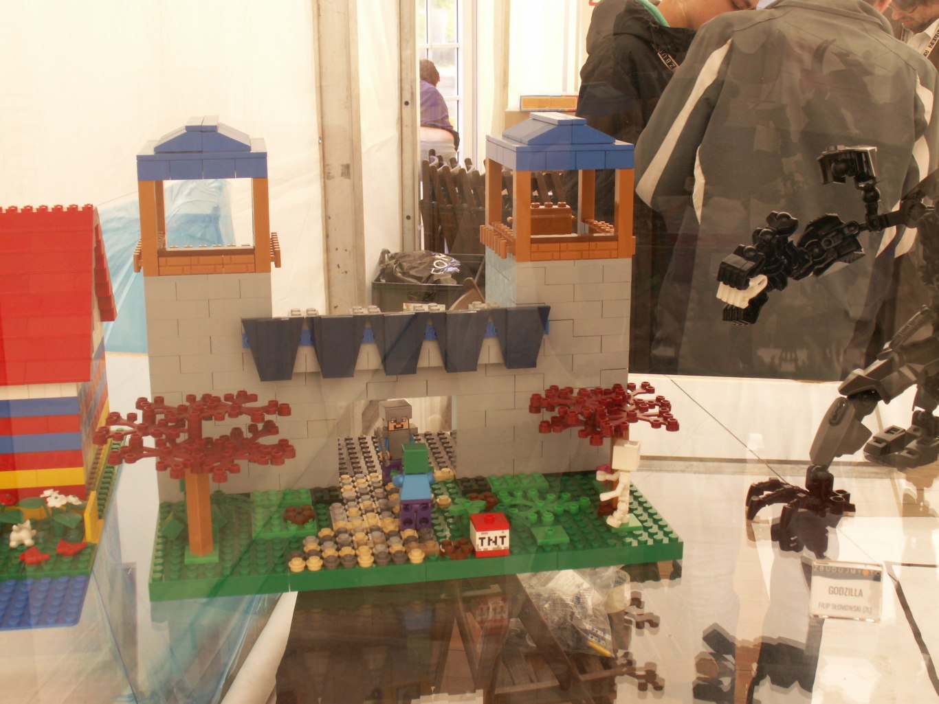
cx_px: 470
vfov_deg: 33.6
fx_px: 1167
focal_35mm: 43
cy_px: 352
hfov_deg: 43.8
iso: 50
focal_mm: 7.17
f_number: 5.6
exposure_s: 1/25
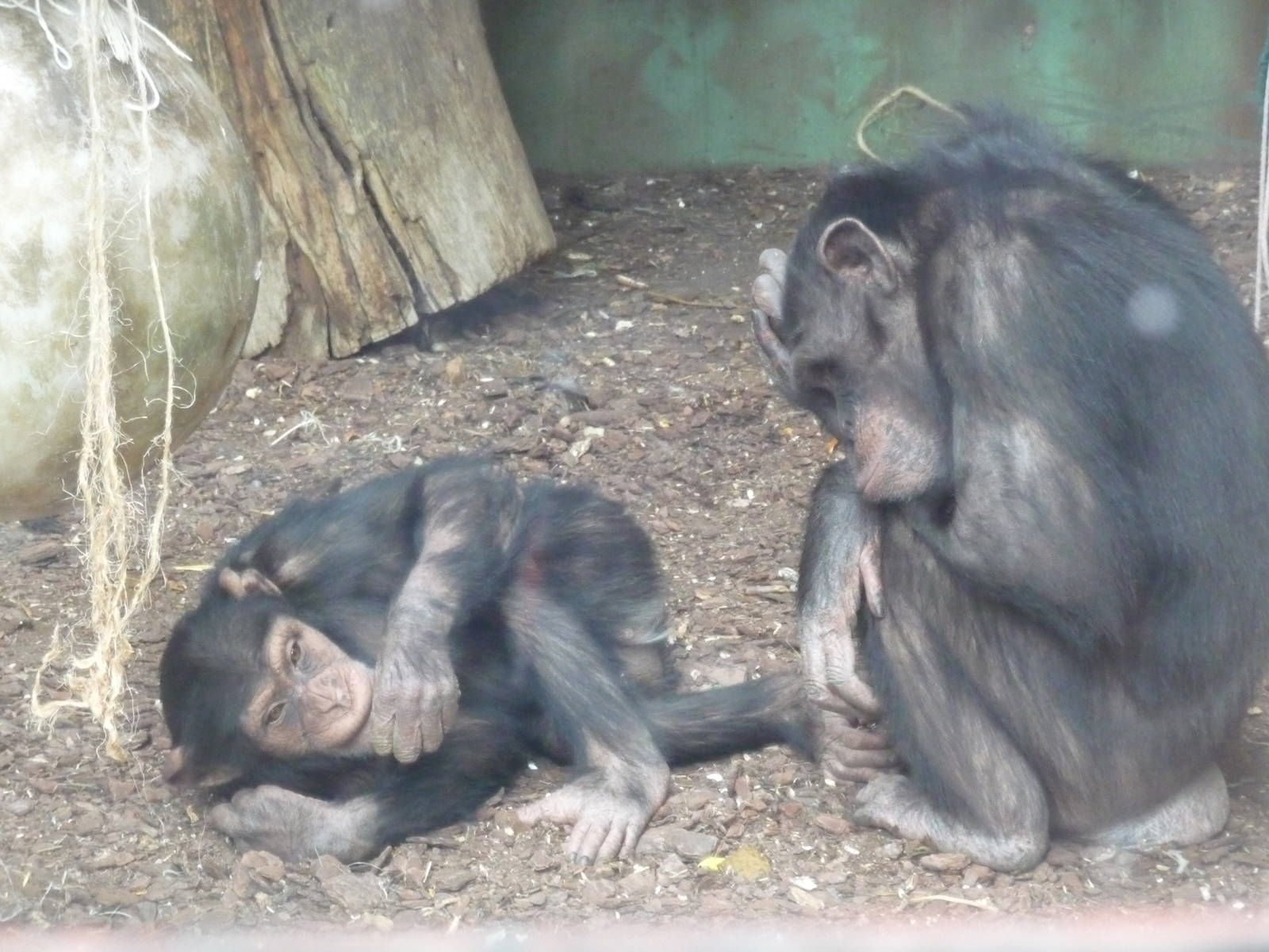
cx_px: 634
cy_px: 476
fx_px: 5389
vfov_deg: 10.1
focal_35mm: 147
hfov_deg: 13.4
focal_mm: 25.2
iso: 800
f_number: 4.8
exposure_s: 1/25
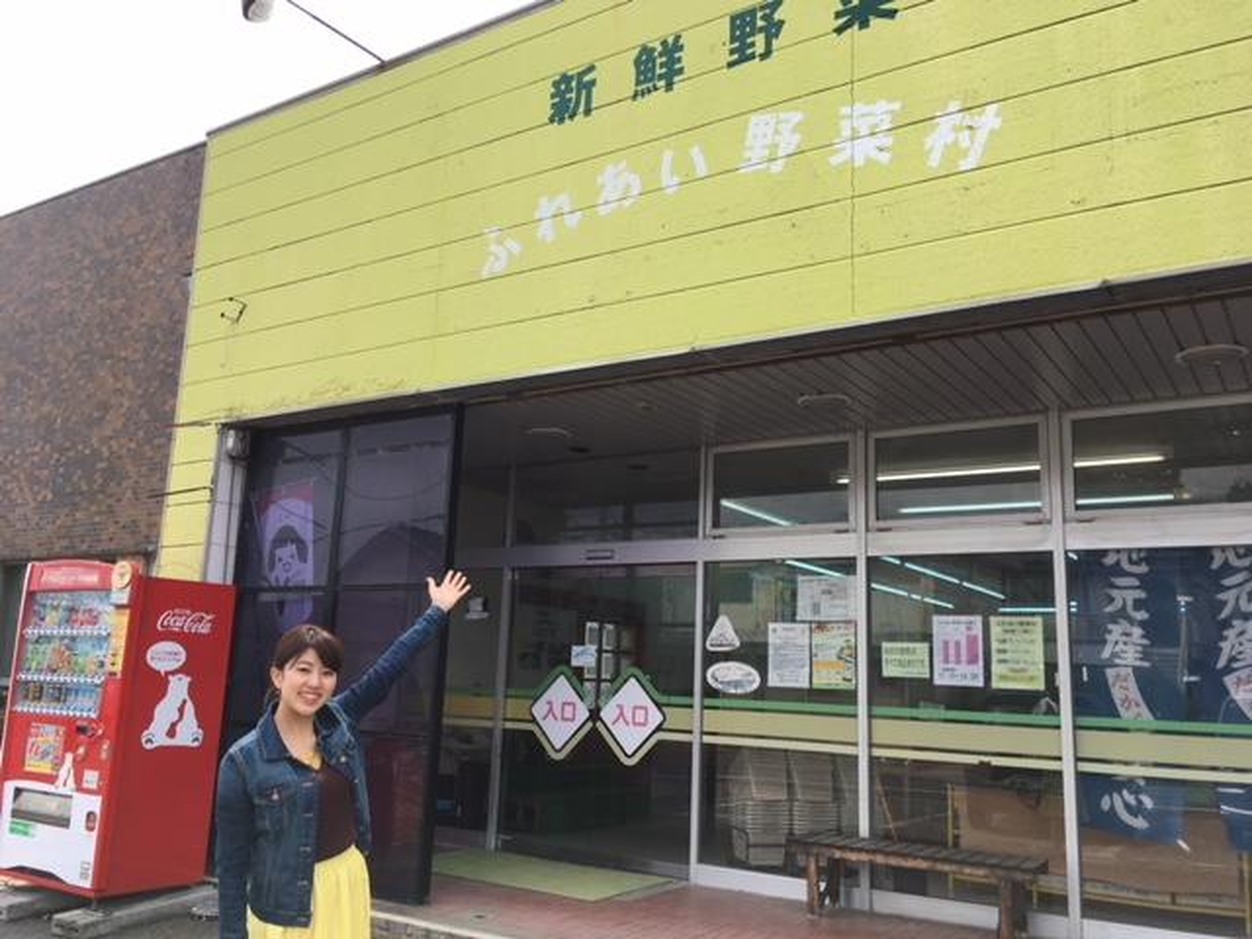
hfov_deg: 61.7
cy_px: 470
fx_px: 1049
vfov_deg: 48.2
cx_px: 626
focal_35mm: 29
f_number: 2.2
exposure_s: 1/693
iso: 25
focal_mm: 4.2
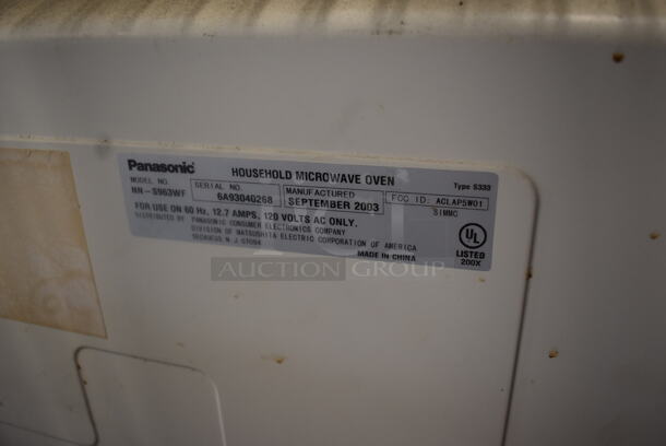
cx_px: 333
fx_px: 556
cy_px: 223
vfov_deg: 43.7
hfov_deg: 61.9
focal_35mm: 30
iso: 800
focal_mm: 20
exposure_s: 1/60
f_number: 4
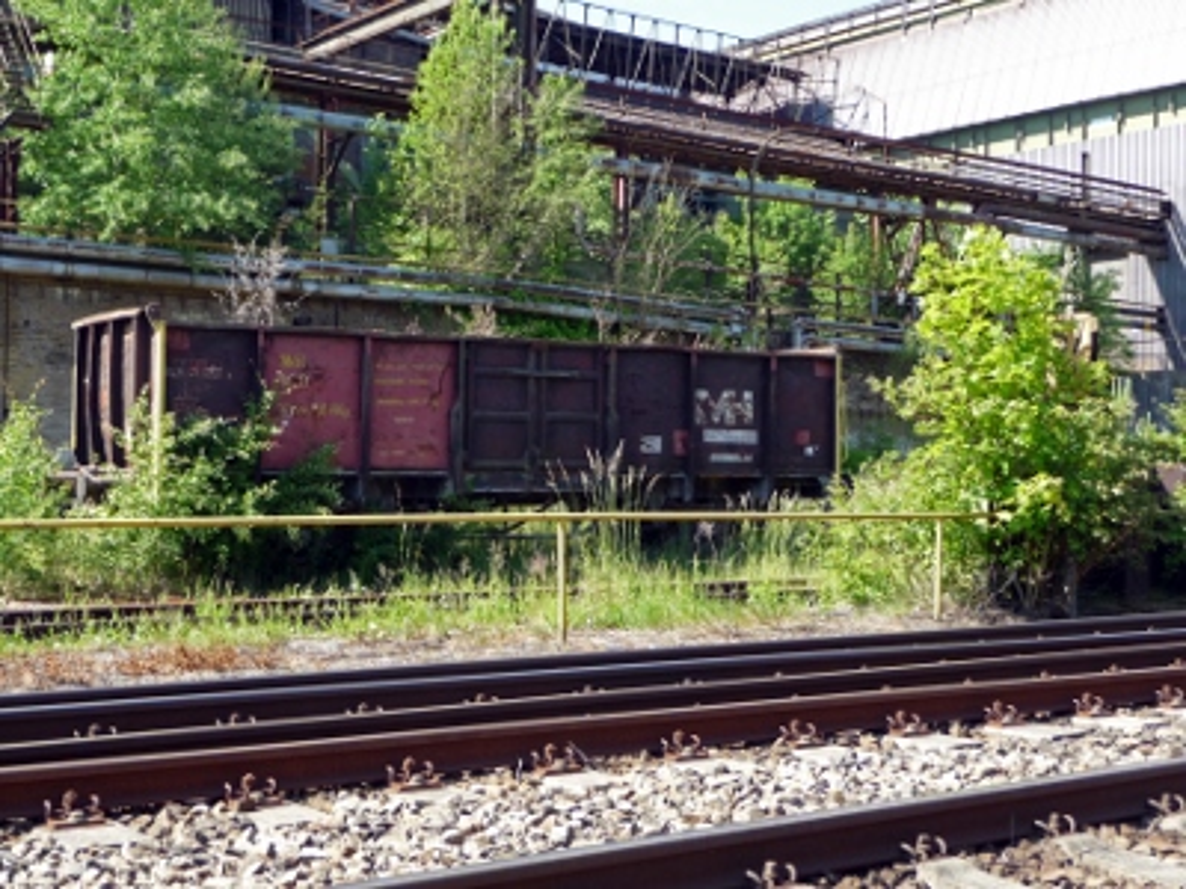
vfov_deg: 29.1
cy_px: 444
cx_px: 593
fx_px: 1713
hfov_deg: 38.2
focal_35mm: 50
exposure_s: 1/125
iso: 100
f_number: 4.2
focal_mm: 8.5
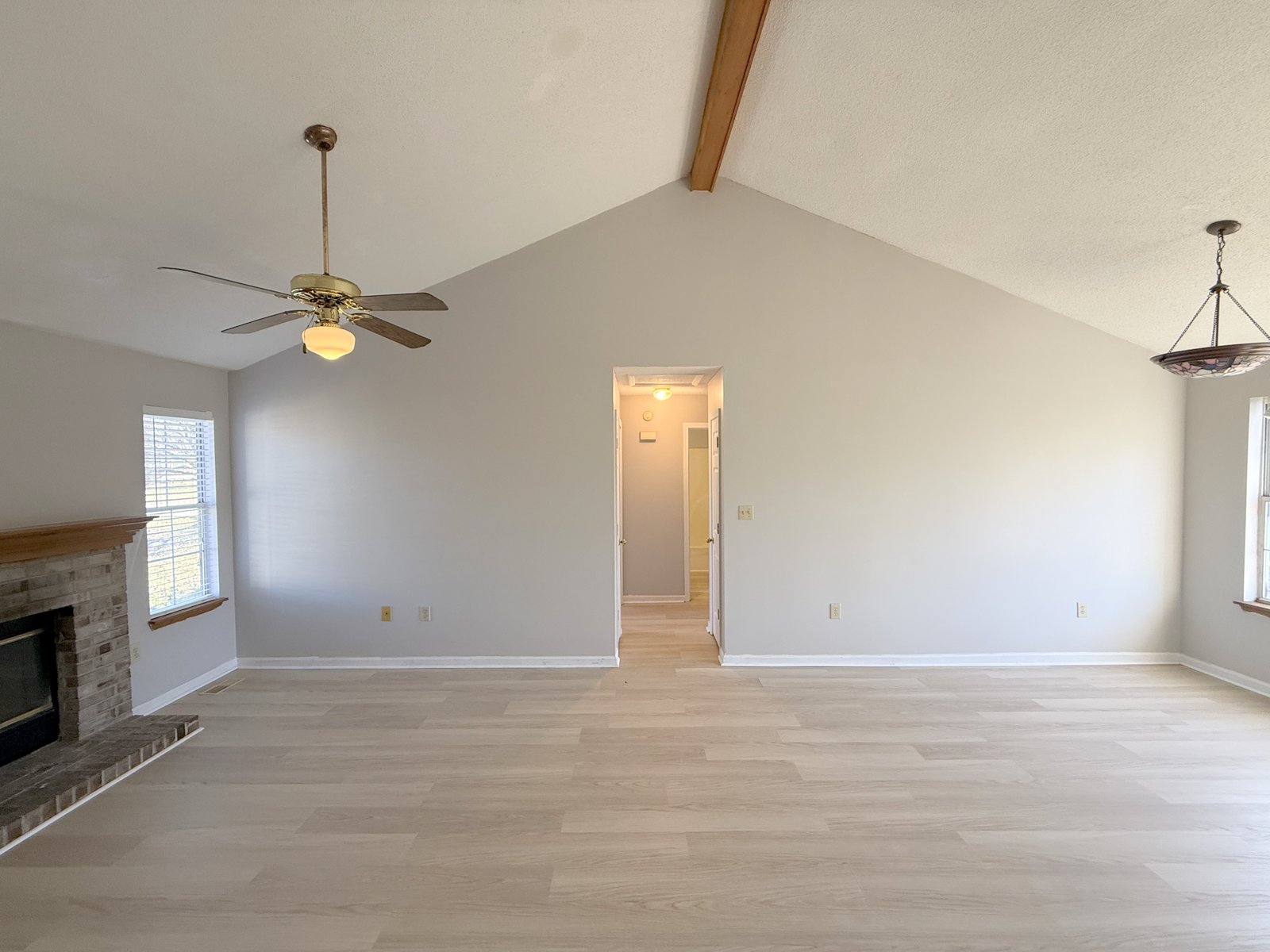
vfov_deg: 85.7
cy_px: 476
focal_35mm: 14
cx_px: 635
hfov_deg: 102.1
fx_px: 514
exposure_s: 1/120
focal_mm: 2.22
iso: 250
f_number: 2.2
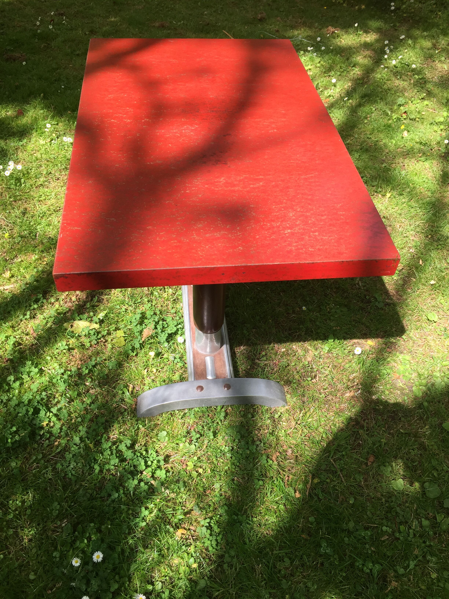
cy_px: 300
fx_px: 502
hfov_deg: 48.2
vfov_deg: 61.7
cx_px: 224
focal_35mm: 29
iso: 32
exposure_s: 1/384
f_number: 2.2
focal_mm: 4.15
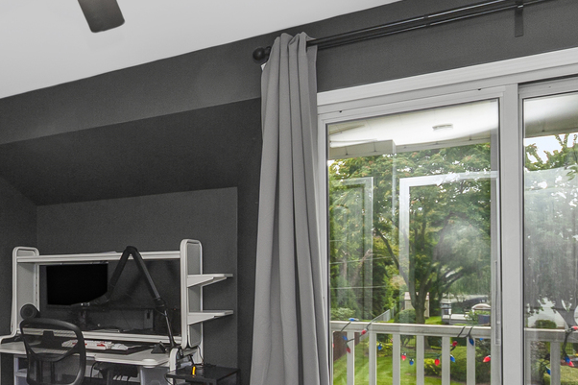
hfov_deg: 48.4
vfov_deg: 37.1
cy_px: 278
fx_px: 562
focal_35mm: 35
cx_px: 53
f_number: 8
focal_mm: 13
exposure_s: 1/60
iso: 200
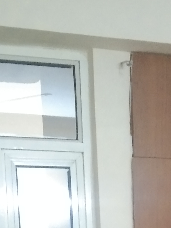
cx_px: 171
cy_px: 374
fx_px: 869
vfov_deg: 13.7
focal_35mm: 132
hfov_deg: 11.1
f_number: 2.2
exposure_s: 1/20
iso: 770
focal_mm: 3.65
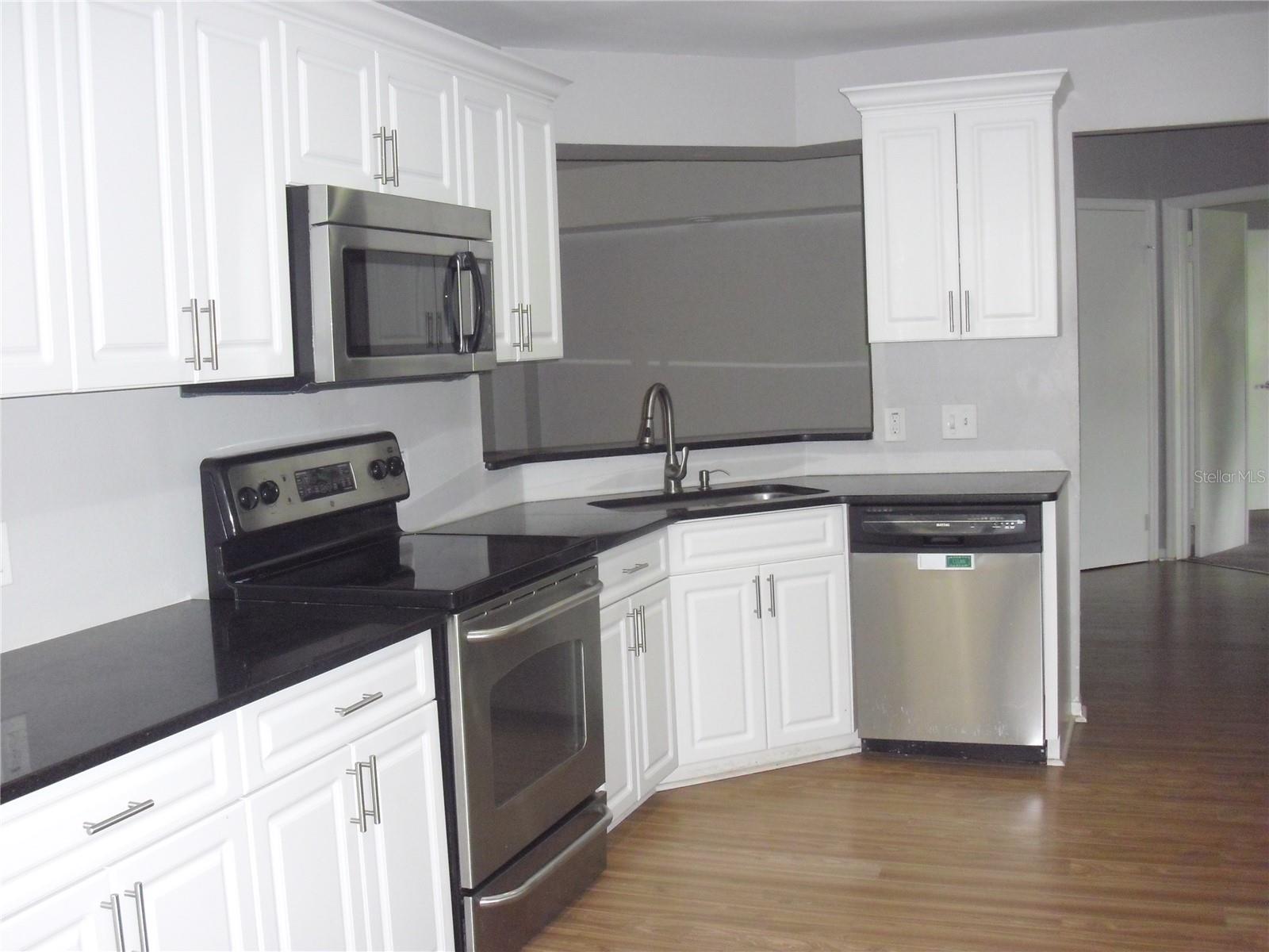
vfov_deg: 37.7
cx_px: 634
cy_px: 476
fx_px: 1393
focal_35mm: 38
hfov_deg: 49.0
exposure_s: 1/60
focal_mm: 6.2
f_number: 2.8
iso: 400
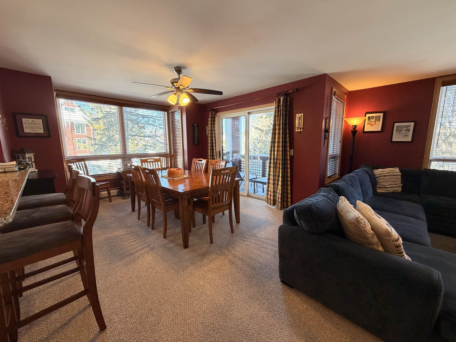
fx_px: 184
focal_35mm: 14
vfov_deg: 85.7
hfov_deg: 102.1
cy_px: 171
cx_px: 228
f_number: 2.2
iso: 200
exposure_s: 1/60
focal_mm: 2.22
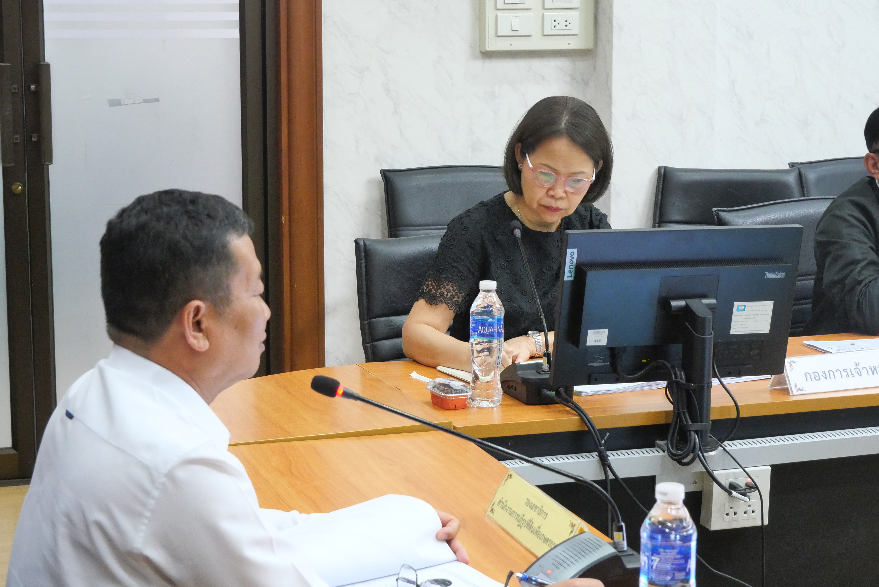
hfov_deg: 27.0
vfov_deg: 18.2
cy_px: 296
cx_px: 443
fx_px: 1832
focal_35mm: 75
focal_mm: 36
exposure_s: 1/25
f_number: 6.3
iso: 3200
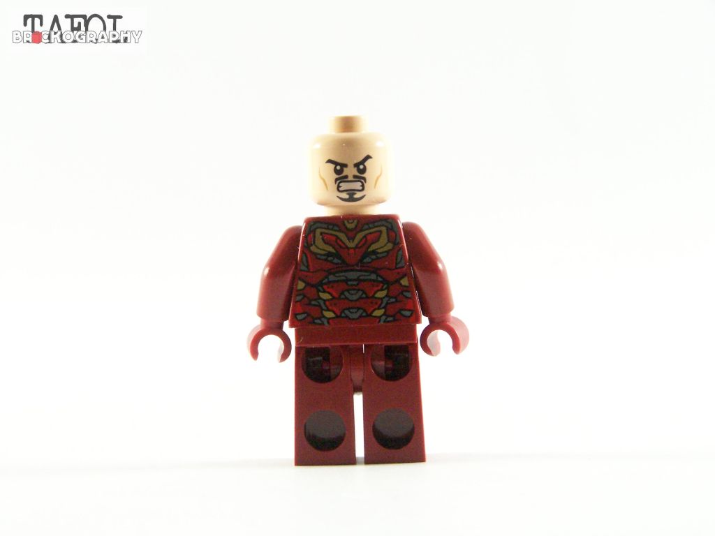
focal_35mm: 105
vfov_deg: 14.1
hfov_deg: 18.7
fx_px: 2169
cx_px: 358
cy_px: 268
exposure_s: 1/60
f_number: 4
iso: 400
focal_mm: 17.5
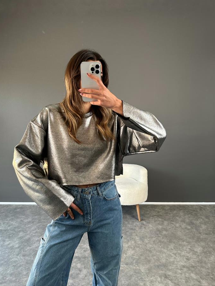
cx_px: 103
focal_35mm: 25
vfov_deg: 69.4
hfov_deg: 54.9
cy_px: 142
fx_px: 207
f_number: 1.78
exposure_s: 1/120
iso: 250
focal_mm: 6.86
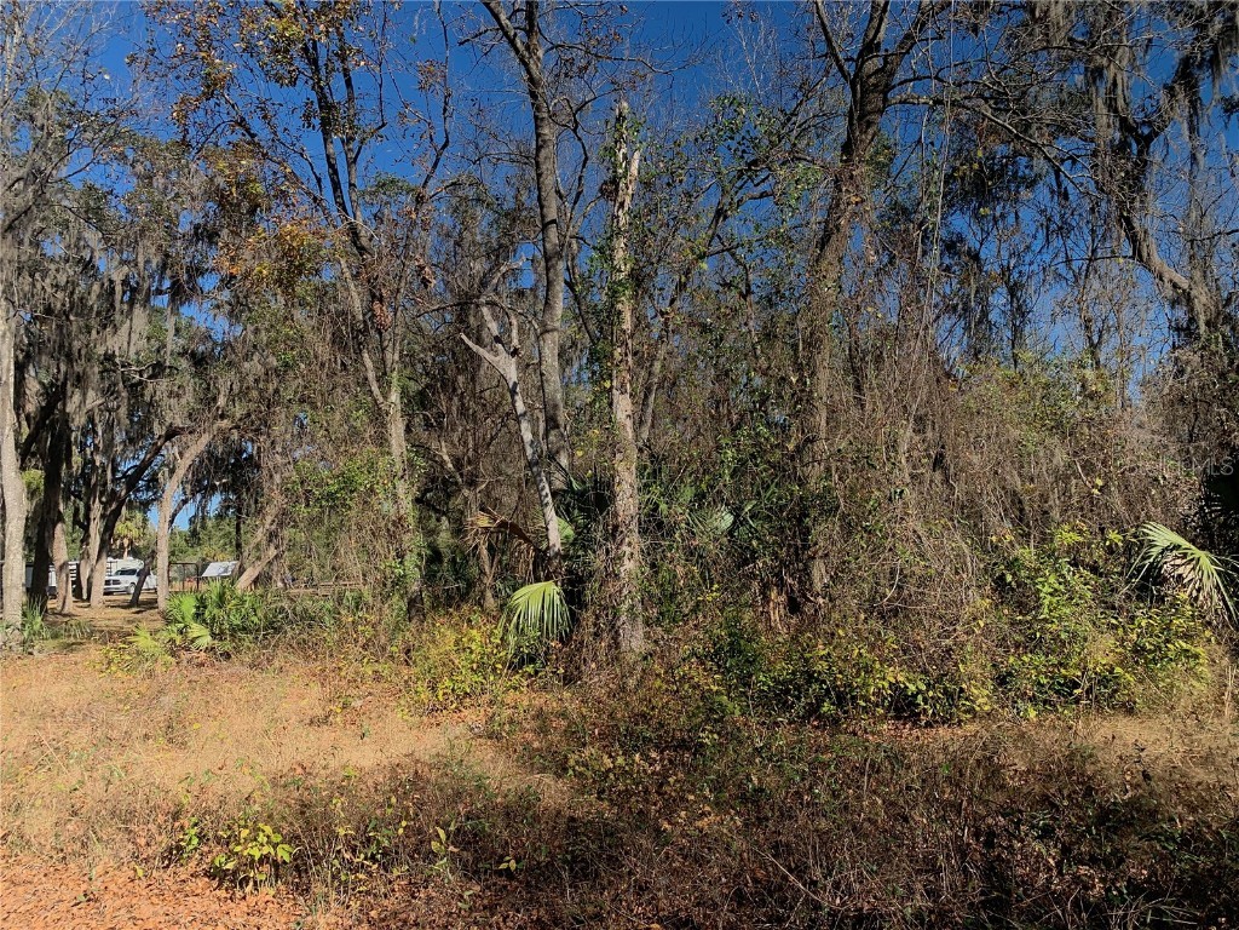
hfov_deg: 67.3
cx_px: 620
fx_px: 931
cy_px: 465
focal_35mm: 26
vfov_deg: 53.1
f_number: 1.8
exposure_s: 1/2208
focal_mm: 4.25
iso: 25
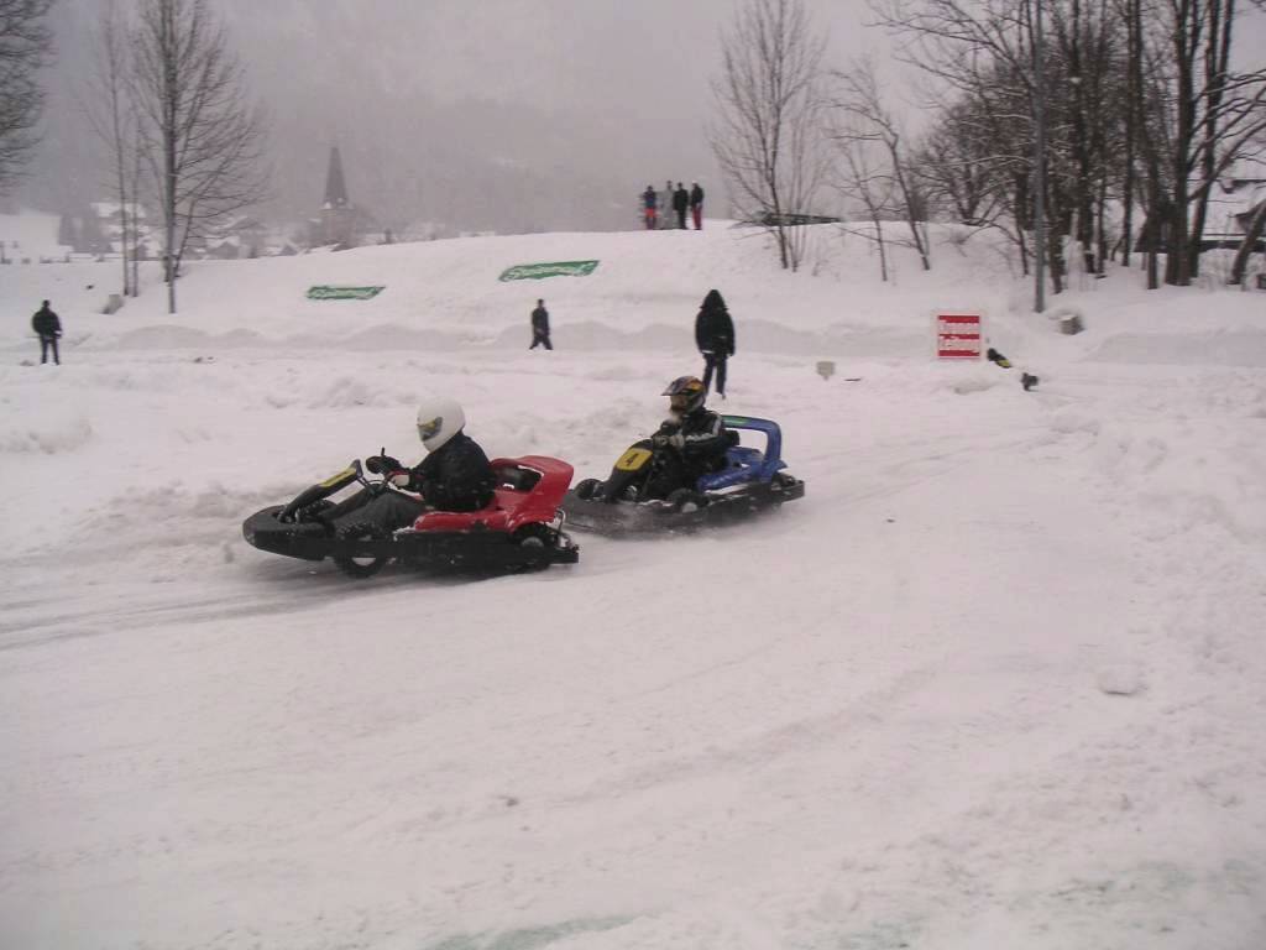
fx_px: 1390
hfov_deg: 49.0
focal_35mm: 38
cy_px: 475
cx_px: 633
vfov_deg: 37.7
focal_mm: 6
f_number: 6.7
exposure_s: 1/350
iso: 50
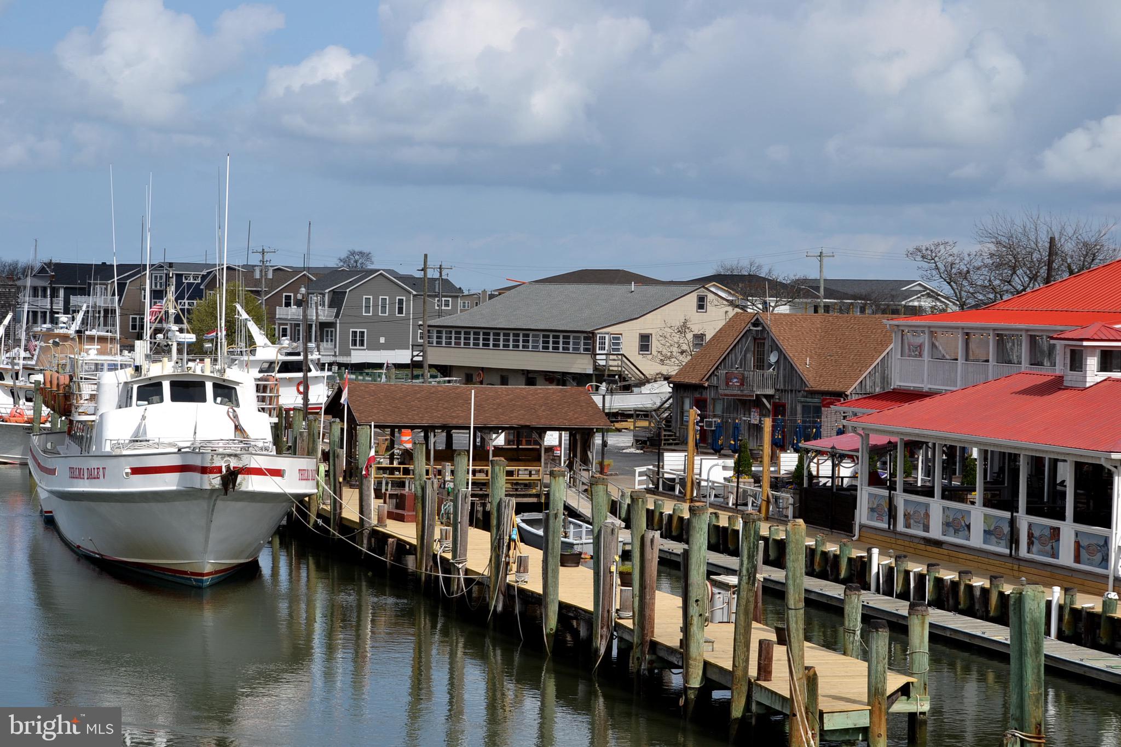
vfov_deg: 16.6
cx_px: 560
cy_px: 374
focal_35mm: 82
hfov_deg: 24.6
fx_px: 2569
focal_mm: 55
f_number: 9
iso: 100
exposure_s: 1/320
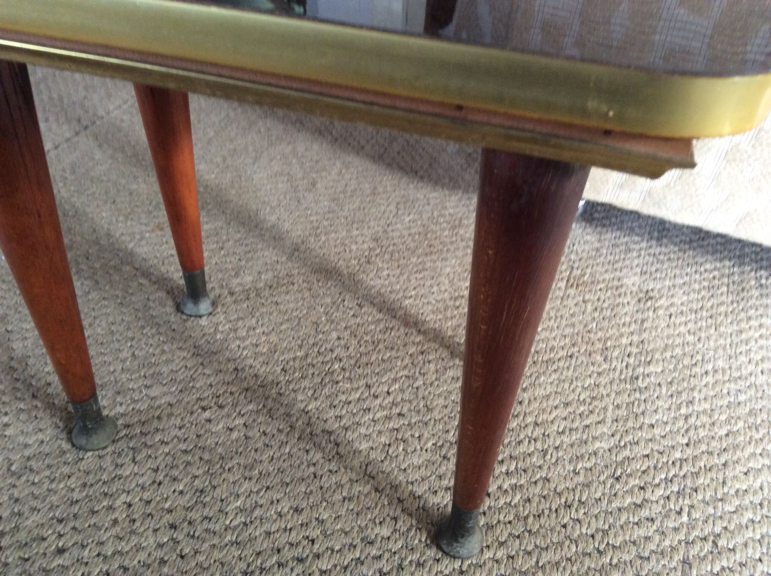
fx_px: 712
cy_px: 288
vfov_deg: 44.1
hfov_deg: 56.9
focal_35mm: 32
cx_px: 386
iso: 160
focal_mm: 3.3
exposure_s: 1/25
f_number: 2.4
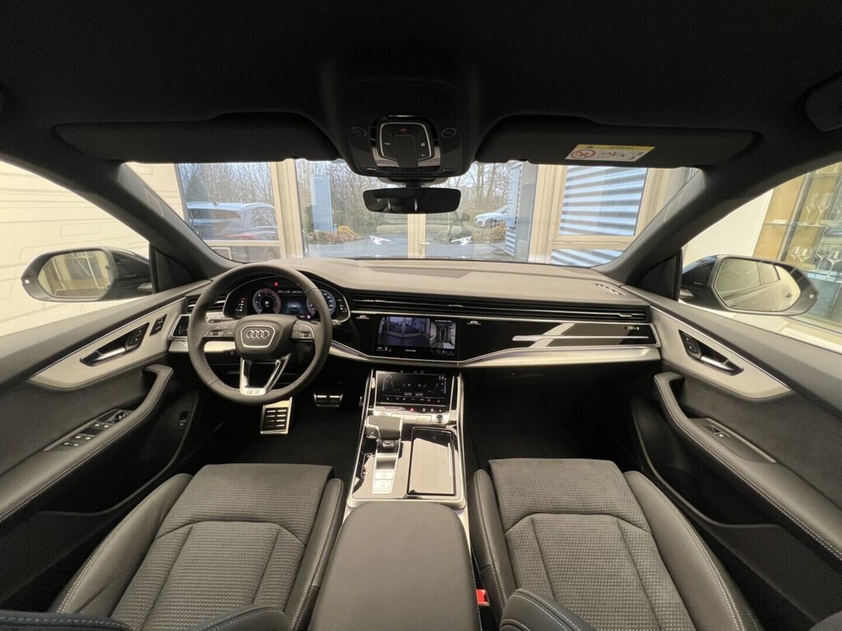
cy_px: 316
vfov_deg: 89.9
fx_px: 316
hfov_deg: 106.2
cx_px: 421
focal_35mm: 13
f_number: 1.8
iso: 200
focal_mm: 1.57
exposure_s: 1/100
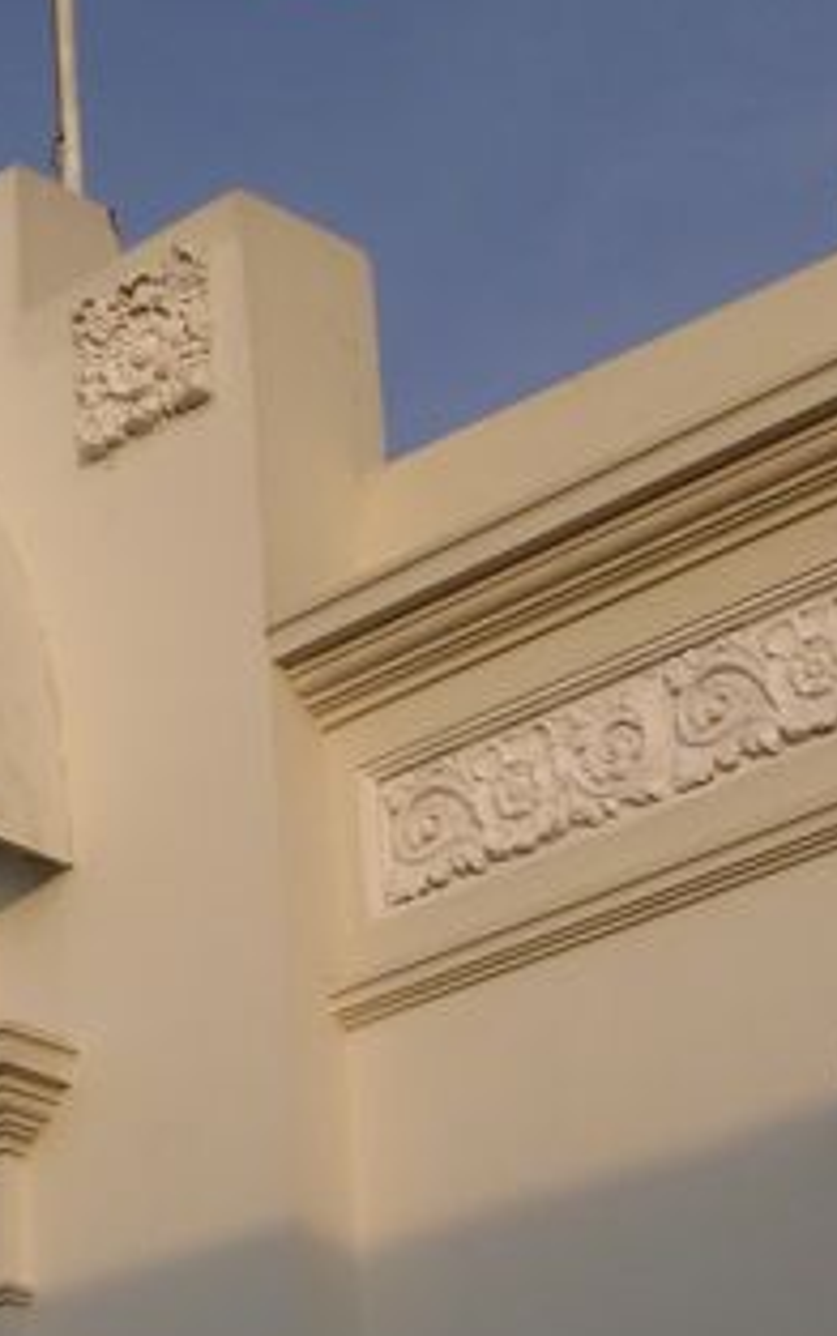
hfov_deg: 12.3
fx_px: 3754
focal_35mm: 103
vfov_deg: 20.2
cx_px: -320
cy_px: 645
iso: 100
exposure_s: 1/163
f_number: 5.6
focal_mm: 5.8
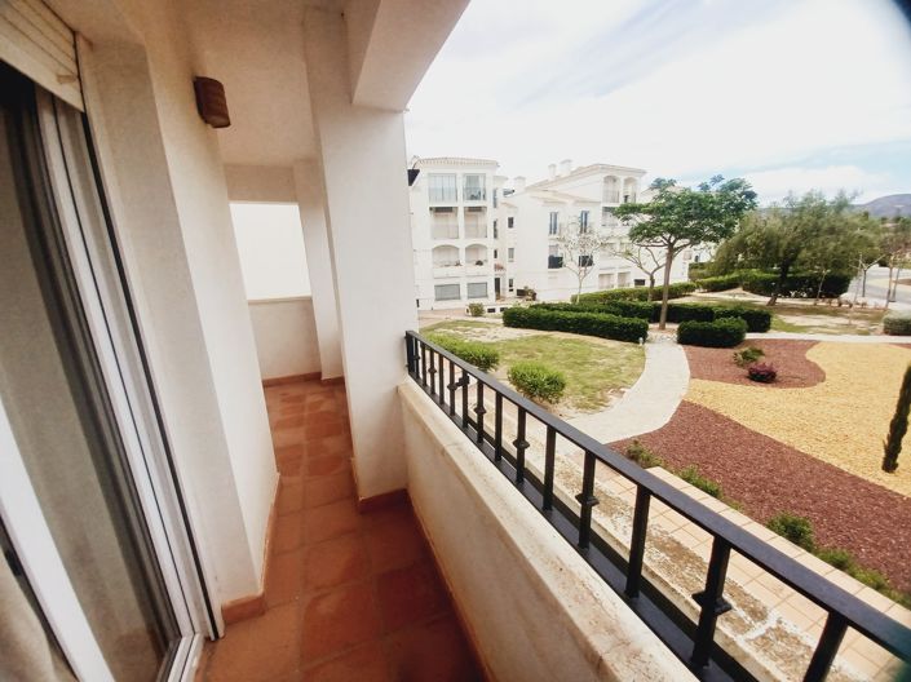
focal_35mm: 13
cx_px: 456
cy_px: 341
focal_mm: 1.42
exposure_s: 1/1221
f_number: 2.2
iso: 40
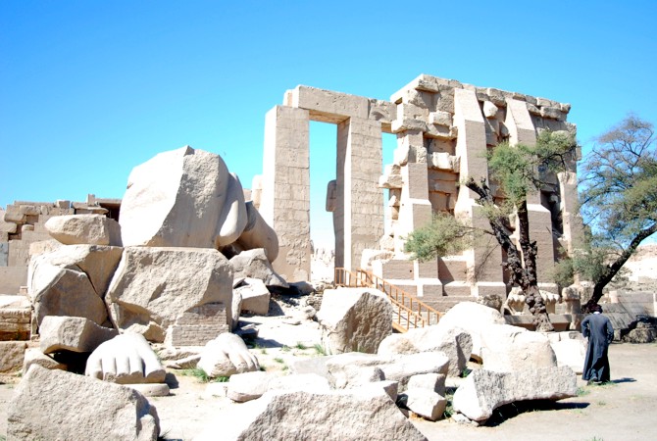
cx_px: 328
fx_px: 604
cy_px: 220
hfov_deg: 57.1
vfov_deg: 40.2
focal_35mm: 33
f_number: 5
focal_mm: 22
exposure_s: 1/250
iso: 200
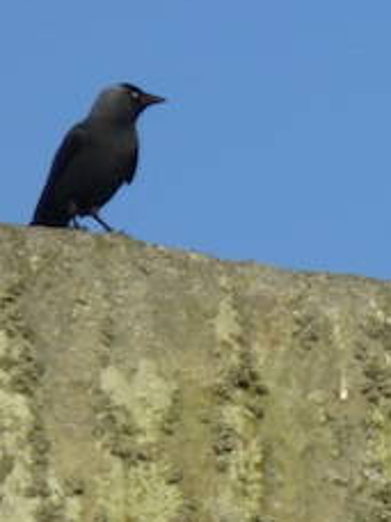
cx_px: 549
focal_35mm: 879
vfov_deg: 2.3
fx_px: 13238
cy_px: 341
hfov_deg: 1.7
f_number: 5.9
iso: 100
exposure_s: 1/400
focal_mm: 45
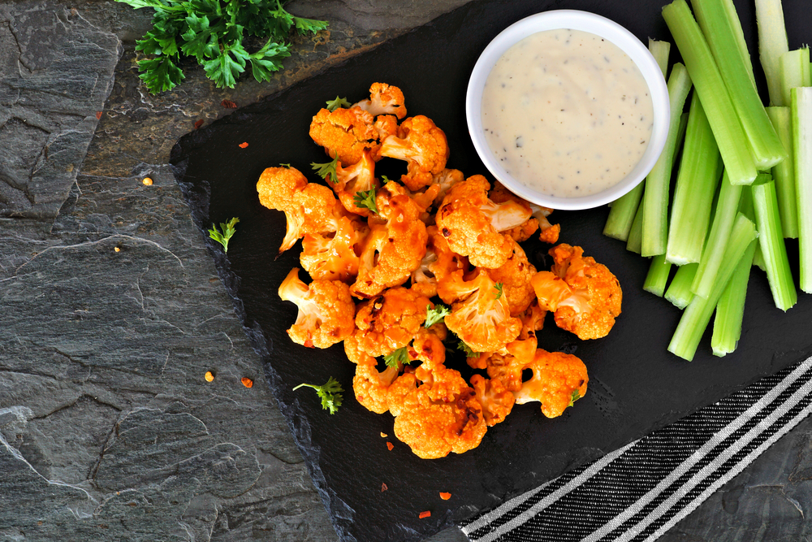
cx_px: 406
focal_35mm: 52
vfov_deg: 25.8
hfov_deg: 37.8
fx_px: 1184
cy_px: 271
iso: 100
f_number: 13
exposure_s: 15
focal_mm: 35
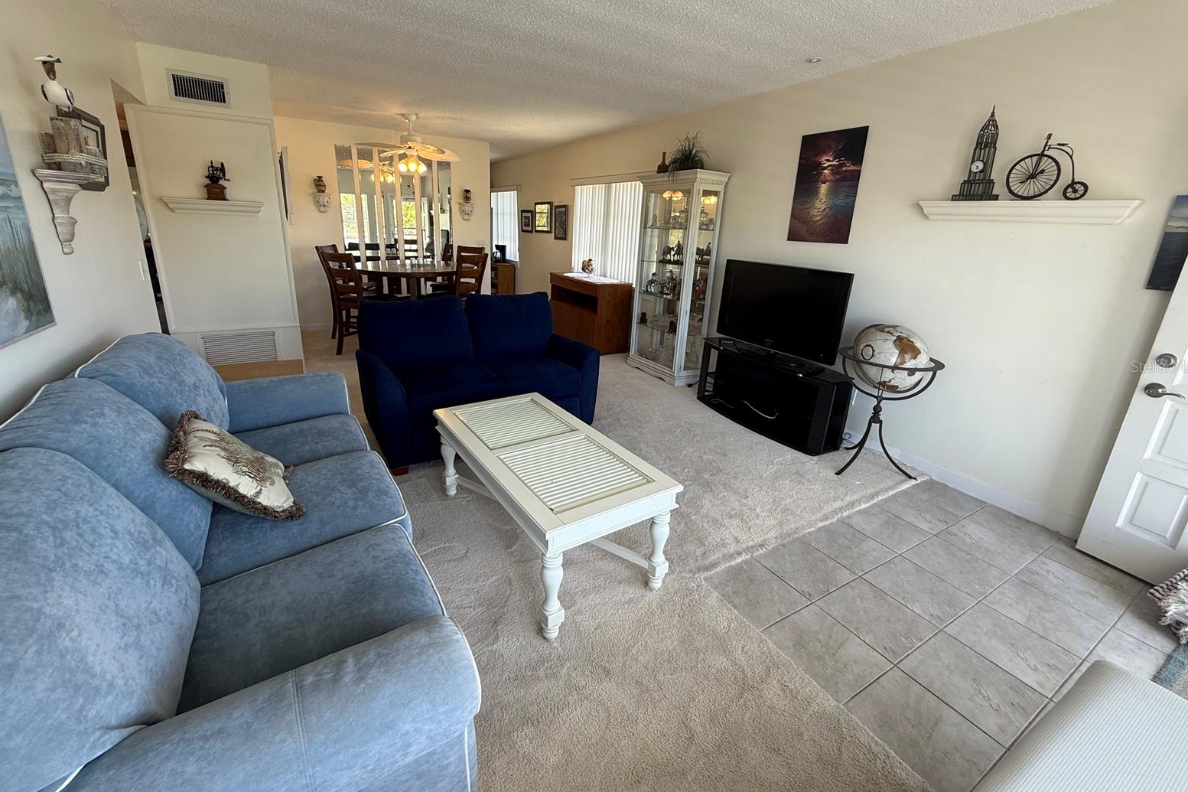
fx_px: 495
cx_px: 591
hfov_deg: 100.4
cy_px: 366
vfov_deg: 77.2
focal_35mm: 15
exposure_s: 1/99
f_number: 2.2
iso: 80
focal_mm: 2.22
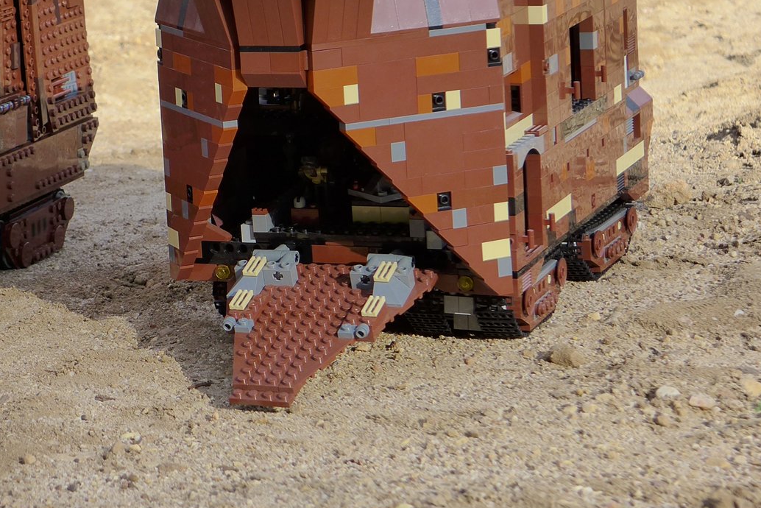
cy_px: 141
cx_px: 82
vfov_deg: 10.0
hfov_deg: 14.8
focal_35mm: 137
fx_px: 2897
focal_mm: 14.7
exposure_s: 1/800
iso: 160
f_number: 3.5
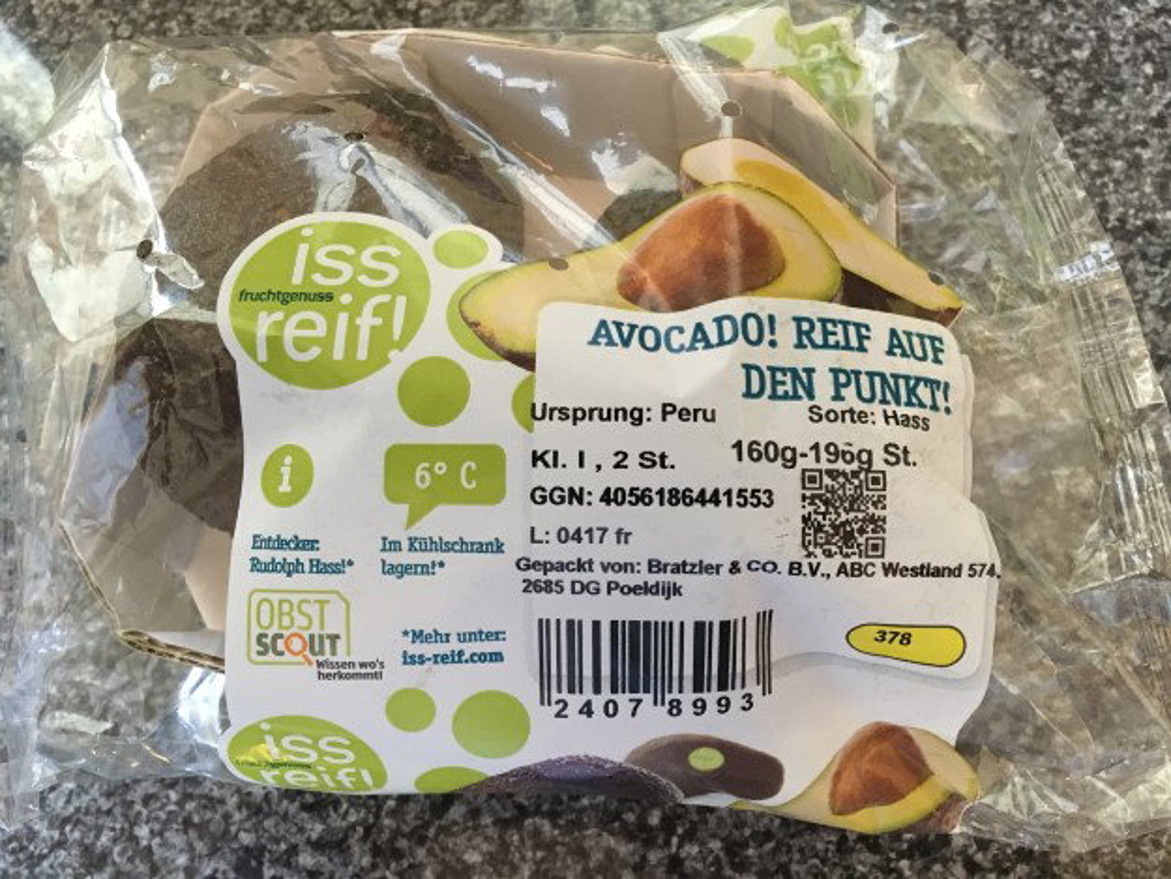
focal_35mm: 29
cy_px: 440
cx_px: 586
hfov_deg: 61.7
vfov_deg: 48.2
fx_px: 981
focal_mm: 4.15
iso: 250
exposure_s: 1/17
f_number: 2.2
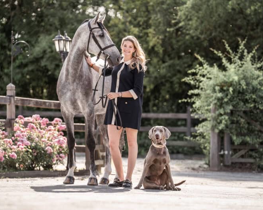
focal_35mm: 224
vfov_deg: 6.9
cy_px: 105
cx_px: 118
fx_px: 1743
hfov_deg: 8.6
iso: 200
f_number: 4
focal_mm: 198
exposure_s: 1/640
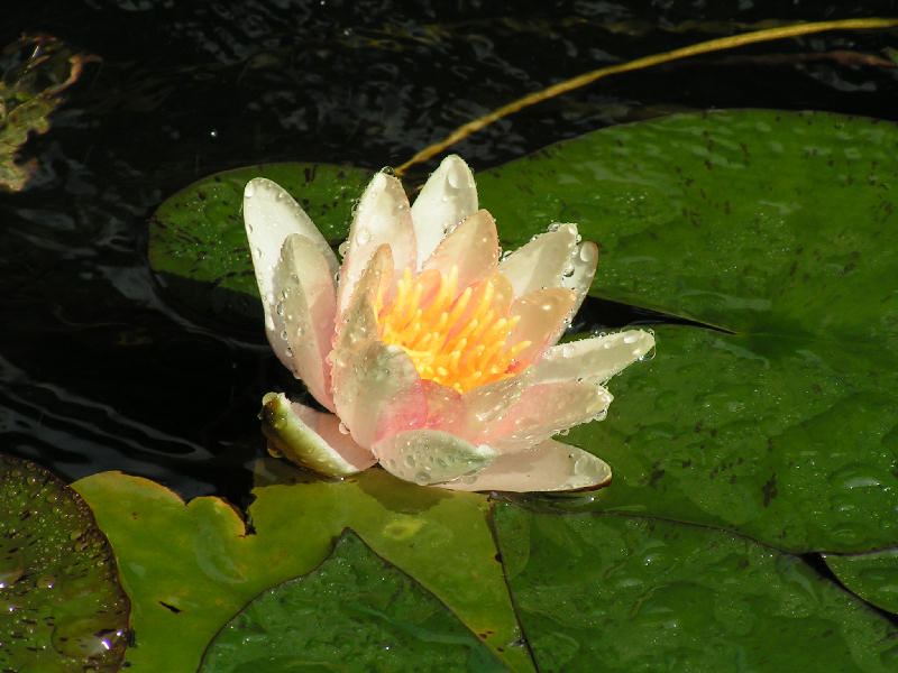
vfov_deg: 4.4
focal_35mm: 340
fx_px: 8820
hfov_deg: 5.8
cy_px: 336
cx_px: 449
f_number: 5.6
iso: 50
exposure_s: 1/500
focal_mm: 52
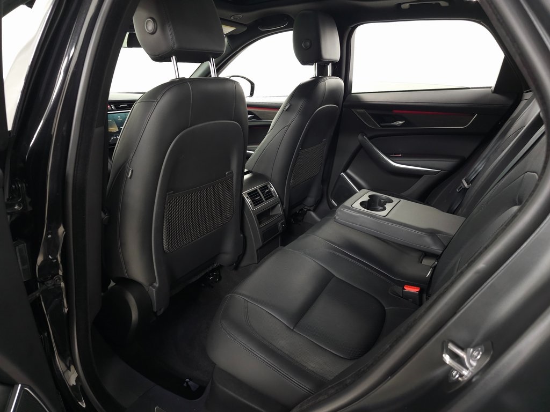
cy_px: 206
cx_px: 275
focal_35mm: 23
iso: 320
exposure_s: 1/60
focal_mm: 6.3
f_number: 1.7
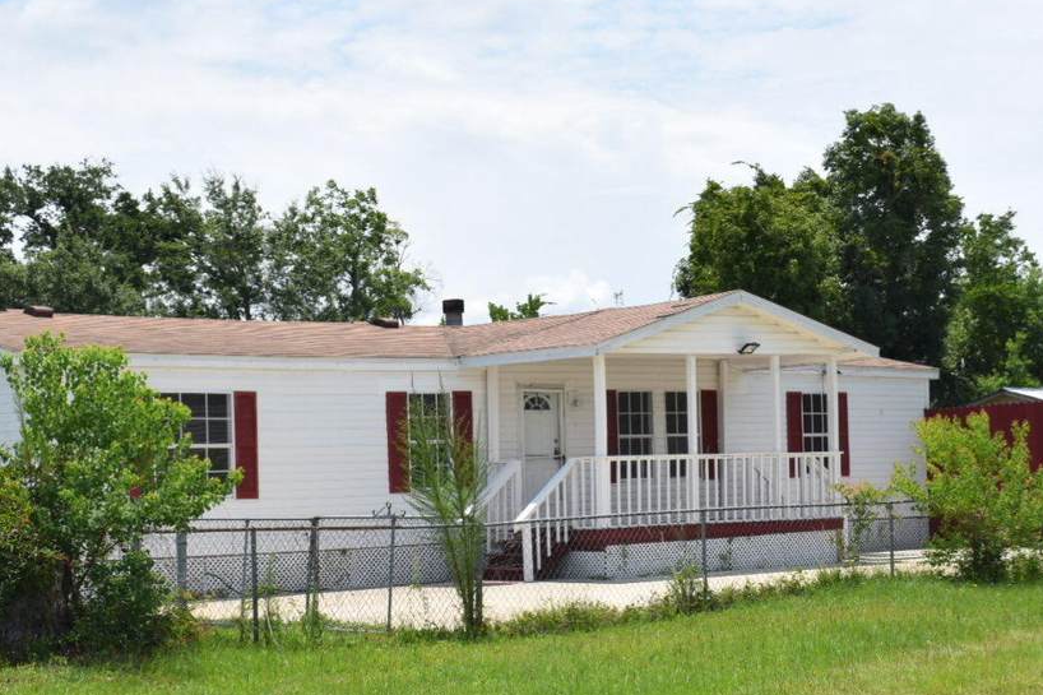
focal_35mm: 73
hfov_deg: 27.8
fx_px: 2108
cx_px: 507
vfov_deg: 18.7
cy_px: 471
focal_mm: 31
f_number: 11
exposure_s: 1/200
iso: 100
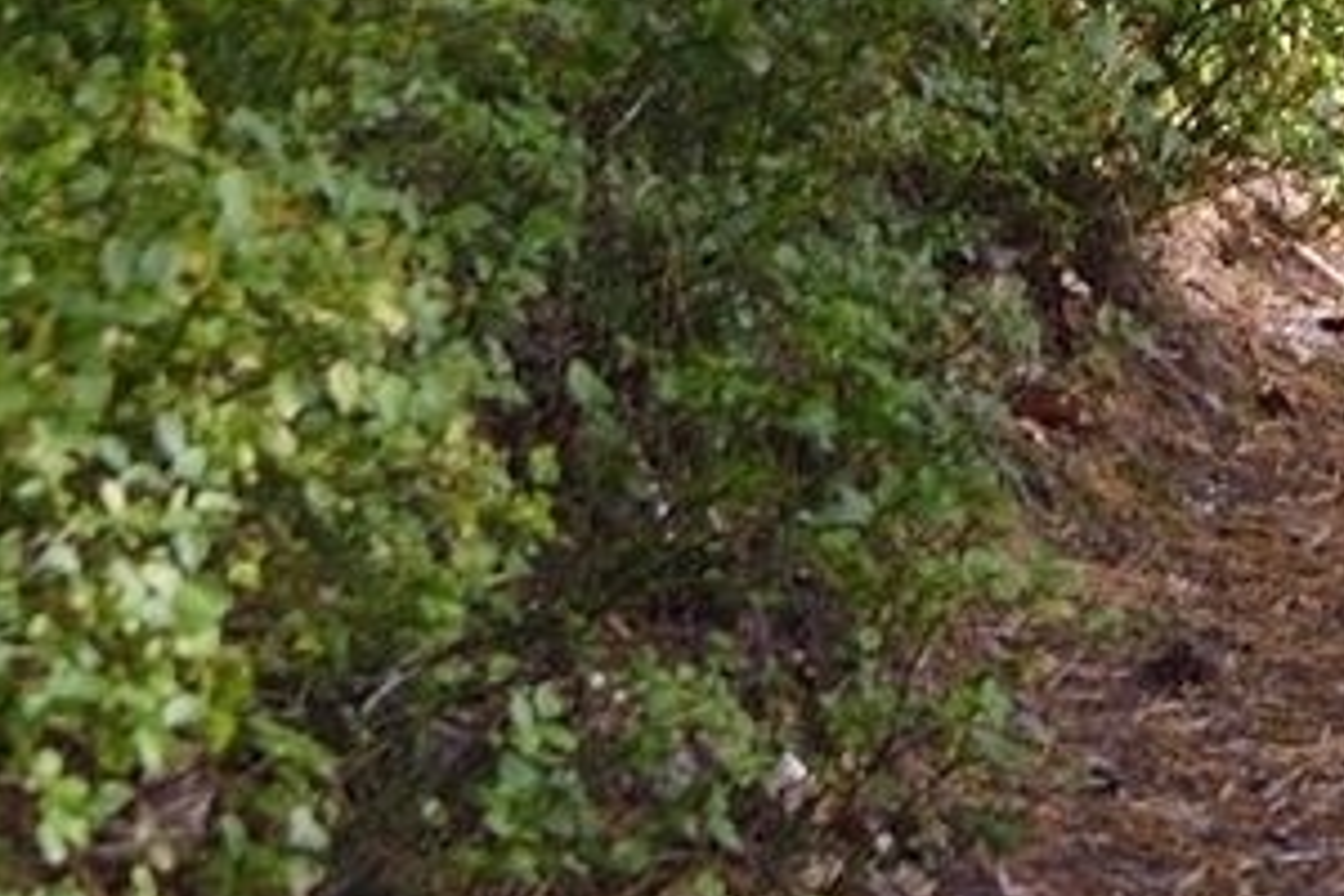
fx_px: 13439
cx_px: 3002
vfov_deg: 3.5
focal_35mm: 360
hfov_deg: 5.6
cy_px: -3898
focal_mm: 45
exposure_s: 1/200
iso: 800
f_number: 7.1
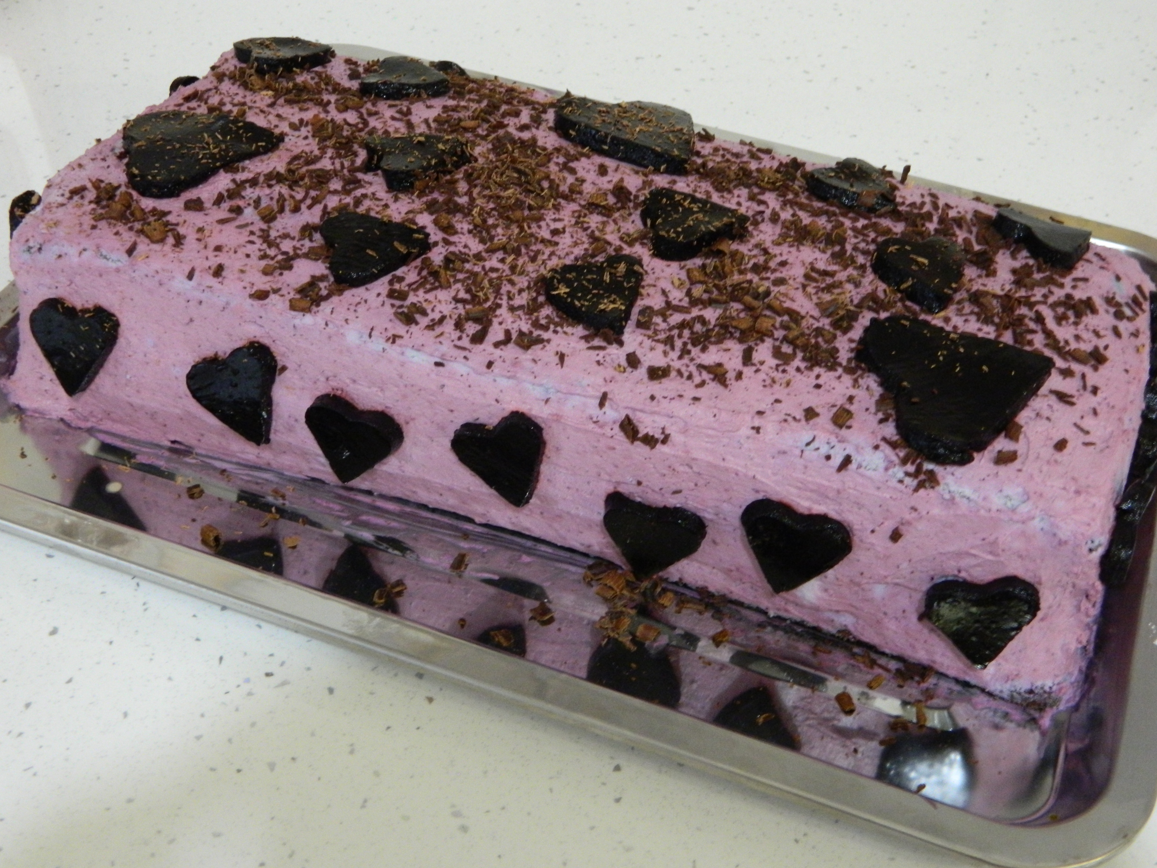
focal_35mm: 47
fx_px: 1571
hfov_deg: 40.4
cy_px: 434
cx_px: 578
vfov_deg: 30.9
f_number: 3.6
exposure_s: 1/8
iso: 450
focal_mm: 8.4
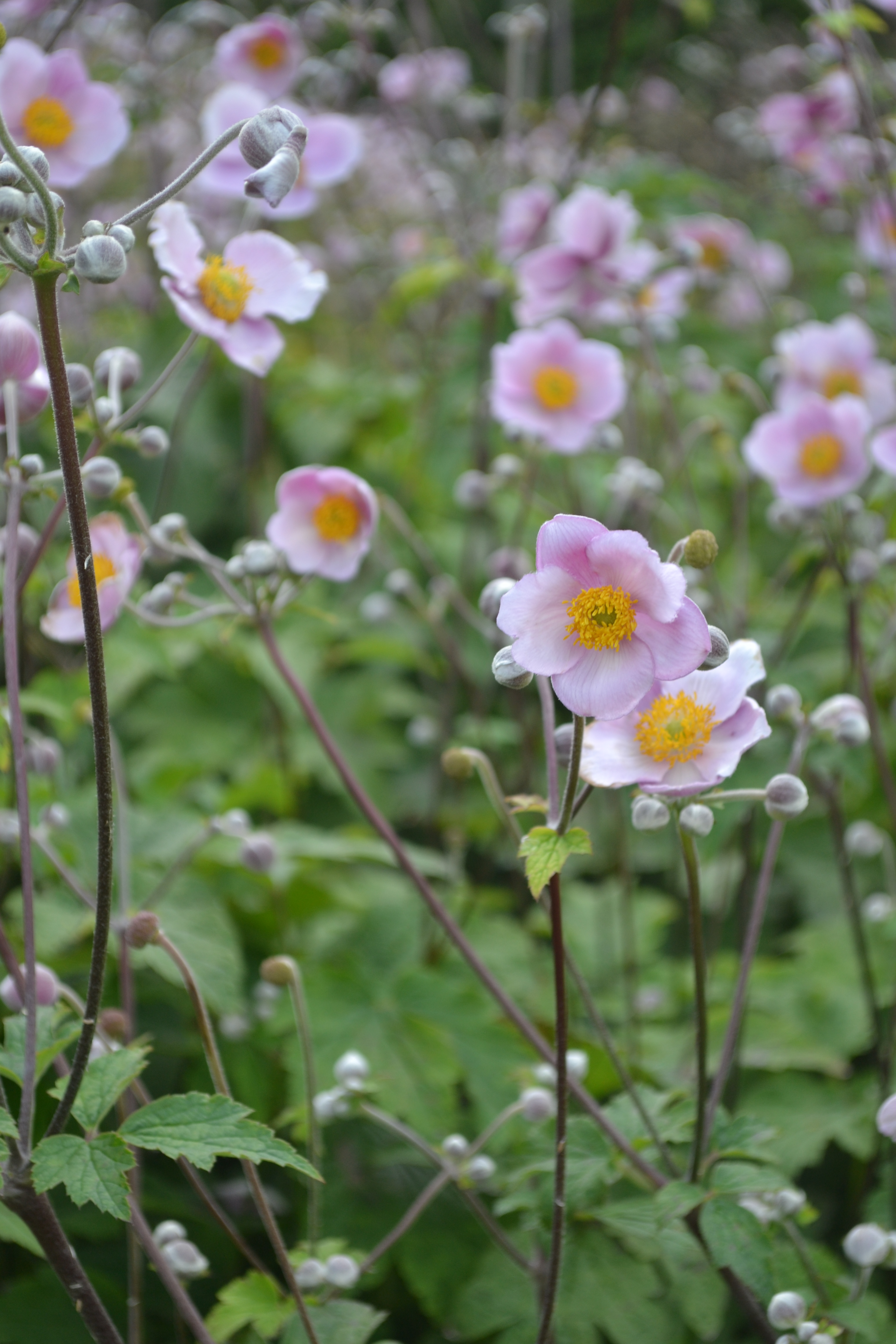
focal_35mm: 82
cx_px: 448
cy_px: 672
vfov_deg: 24.6
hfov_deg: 16.6
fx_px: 3080
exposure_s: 1/125
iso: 140
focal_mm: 55
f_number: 5.6
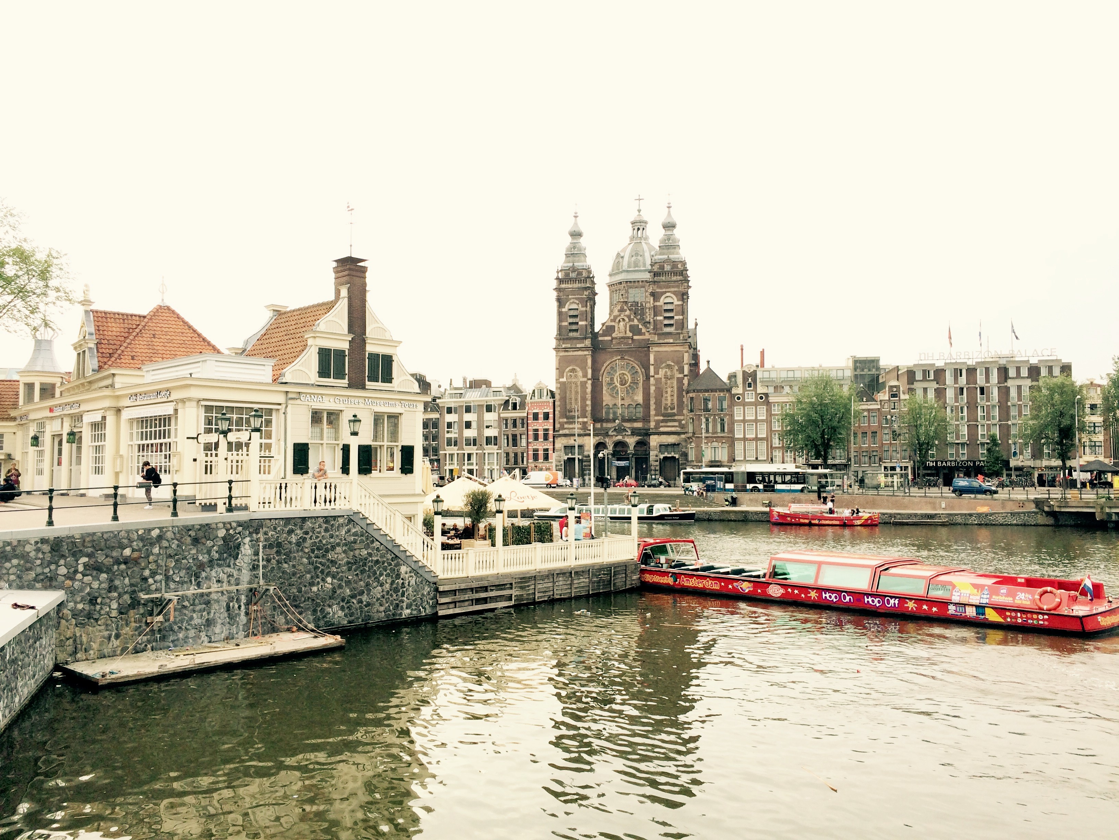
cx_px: 560
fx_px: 937
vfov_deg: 48.2
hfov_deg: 61.7
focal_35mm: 29
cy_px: 420
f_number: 2.2
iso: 32
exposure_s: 1/746
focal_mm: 4.15
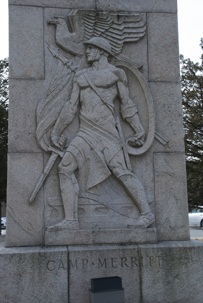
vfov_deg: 37.8
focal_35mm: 52
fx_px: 443
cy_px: 152
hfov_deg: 25.8
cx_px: 102
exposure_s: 1/125
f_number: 5.6
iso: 100
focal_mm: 35
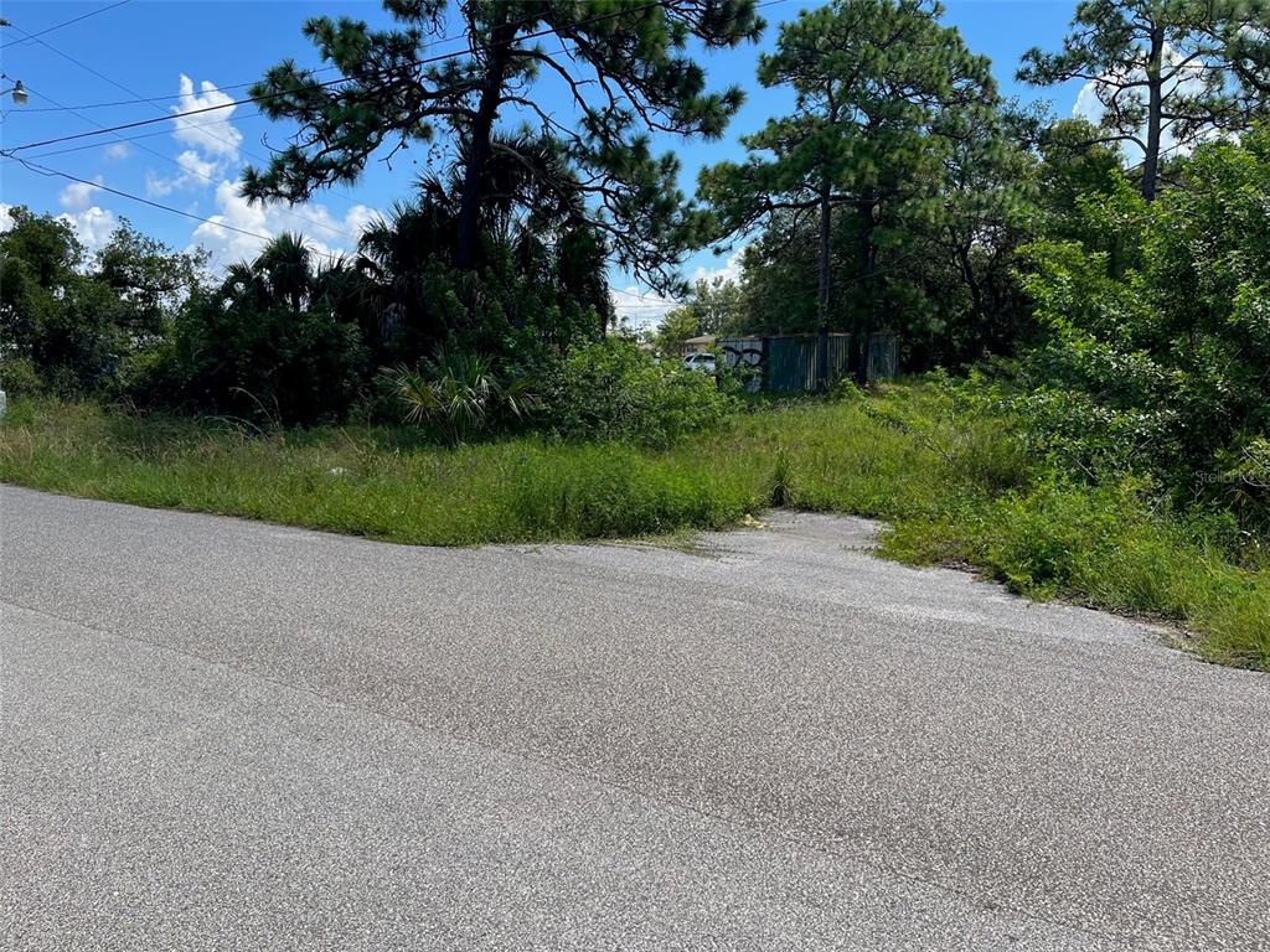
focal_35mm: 26
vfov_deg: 53.1
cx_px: 635
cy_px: 476
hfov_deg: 67.3
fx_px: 954
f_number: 1.6
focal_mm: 5.1
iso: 50
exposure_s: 1/2222
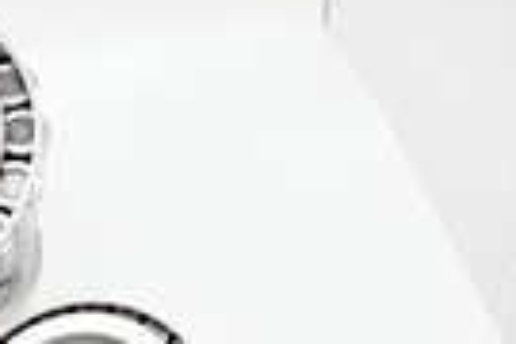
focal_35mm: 160
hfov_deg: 11.2
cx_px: -615
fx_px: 2293
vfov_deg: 8.3
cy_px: 556
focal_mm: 24
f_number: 6.3
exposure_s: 1/160
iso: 100
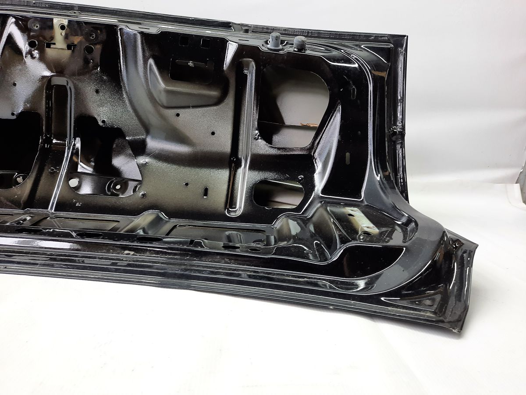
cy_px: 198
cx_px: 263
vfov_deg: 54.9
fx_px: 380
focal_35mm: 25
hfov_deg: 69.4
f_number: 2
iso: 100
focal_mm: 4.6
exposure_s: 1/50
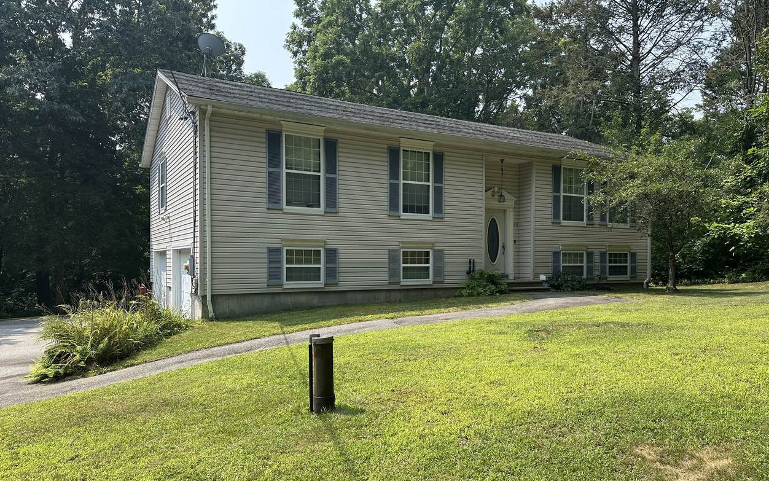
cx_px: 392
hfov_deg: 70.4
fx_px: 545
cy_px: 261
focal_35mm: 26
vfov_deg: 47.6
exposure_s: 1/1779
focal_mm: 6.86
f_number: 1.78
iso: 80
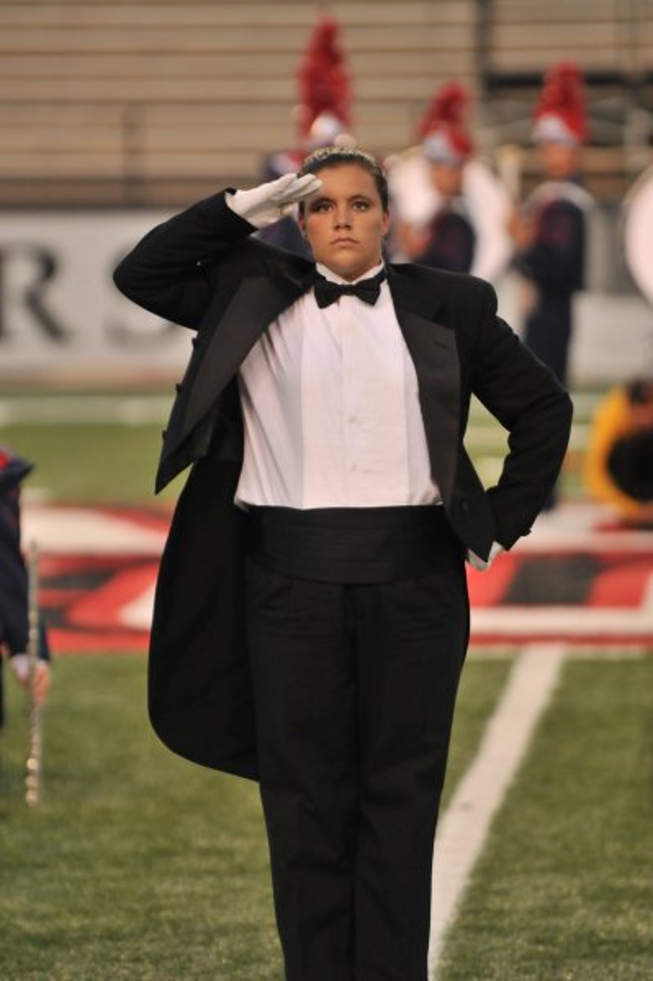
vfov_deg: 6.9
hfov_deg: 4.6
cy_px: 490
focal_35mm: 300
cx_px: 326
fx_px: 8176
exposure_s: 1/640
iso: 800
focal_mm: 200
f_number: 2.8
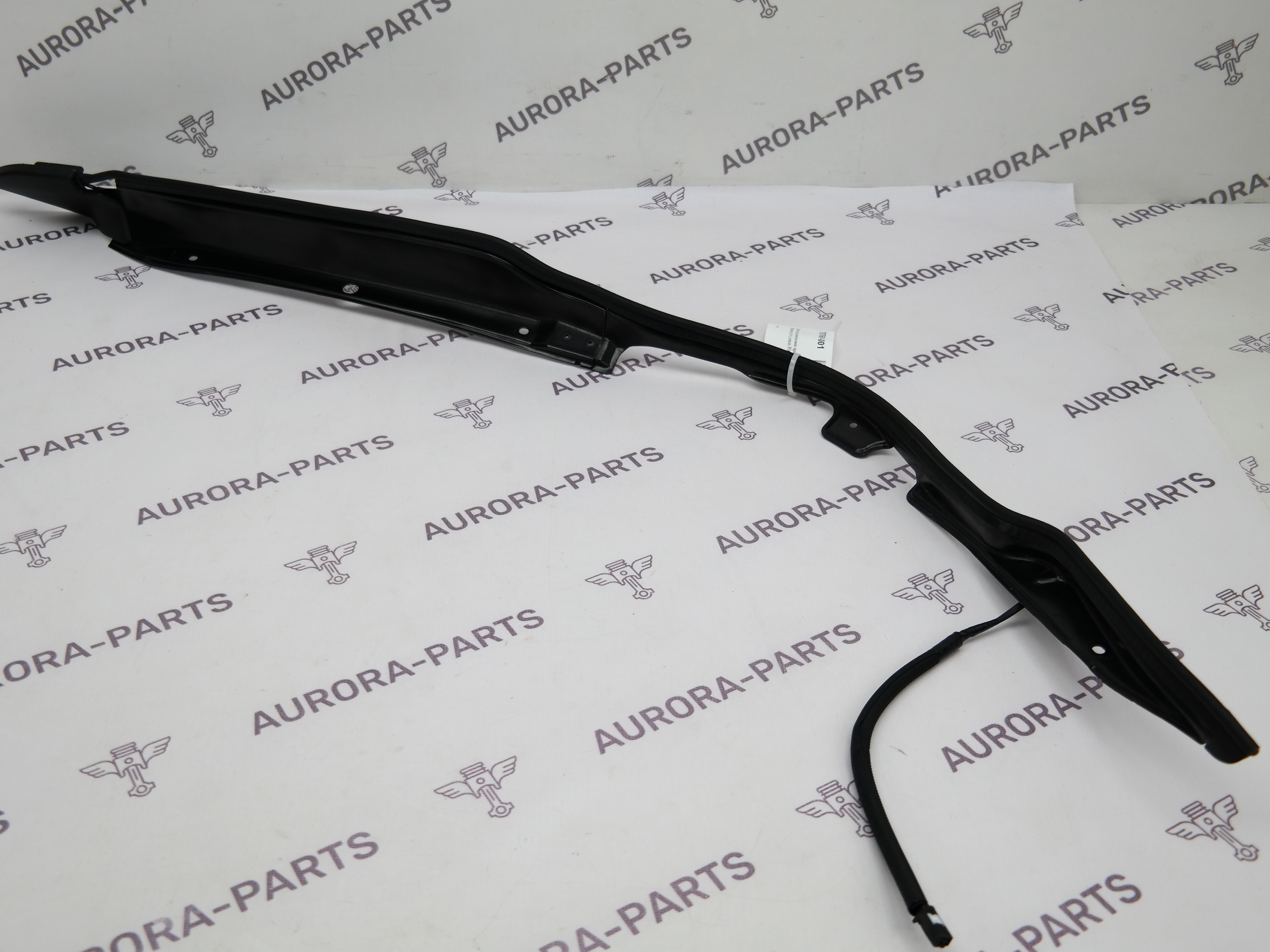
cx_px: 573
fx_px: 1321
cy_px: 480
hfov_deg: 51.3
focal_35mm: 36
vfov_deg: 39.7
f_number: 4
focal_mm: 22
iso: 100
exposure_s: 1/100
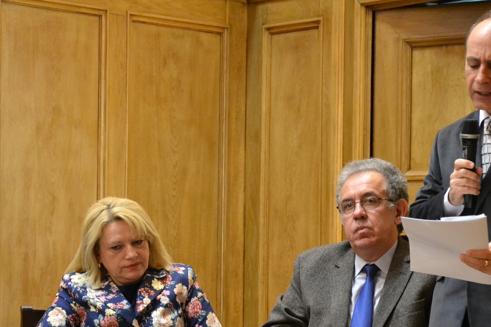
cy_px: 255
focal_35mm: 198
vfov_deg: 6.9
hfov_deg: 10.4
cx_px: 242
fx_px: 2700
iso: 3200
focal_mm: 80
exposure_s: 1/30
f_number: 5.6
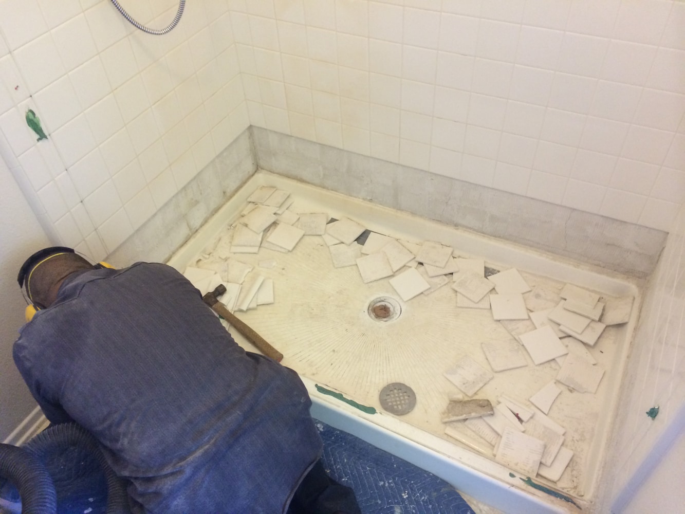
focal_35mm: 30
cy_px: 257
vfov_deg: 46.8
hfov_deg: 60.0
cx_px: 342
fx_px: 594
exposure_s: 1/30
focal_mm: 4.12
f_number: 2.2
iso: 200
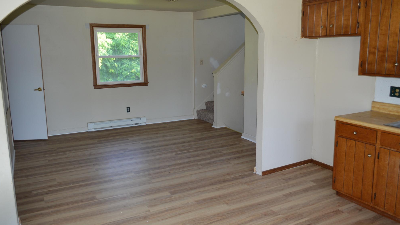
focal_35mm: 29
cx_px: 197
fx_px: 308
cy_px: 110
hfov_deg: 66.1
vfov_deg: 40.2
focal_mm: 18
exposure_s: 1/80
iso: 400
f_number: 4
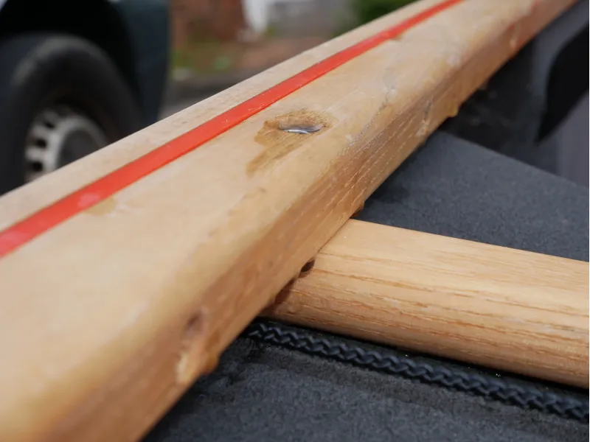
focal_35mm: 60
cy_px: 221
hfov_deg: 32.2
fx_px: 1023
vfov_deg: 24.4
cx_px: 295
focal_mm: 30
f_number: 10
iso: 200
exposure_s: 1/125
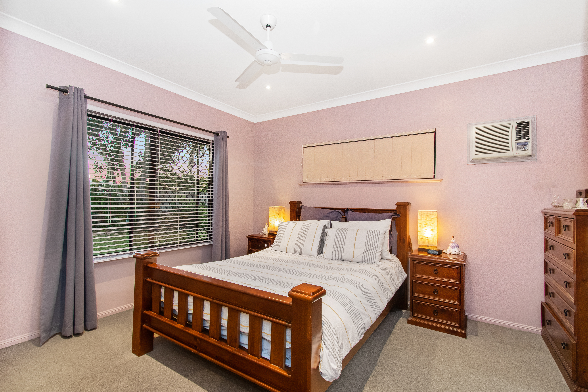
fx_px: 245
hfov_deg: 100.4
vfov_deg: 77.3
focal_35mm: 15
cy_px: 196
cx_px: 294
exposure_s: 1/4
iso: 800
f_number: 8
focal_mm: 10
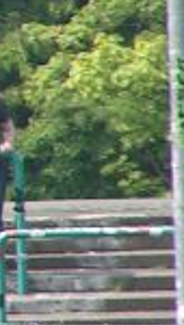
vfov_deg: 1.0
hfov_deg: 0.6
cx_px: -613
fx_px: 19010
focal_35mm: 2204
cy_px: -121
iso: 50
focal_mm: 58
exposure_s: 1/320
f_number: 4.5
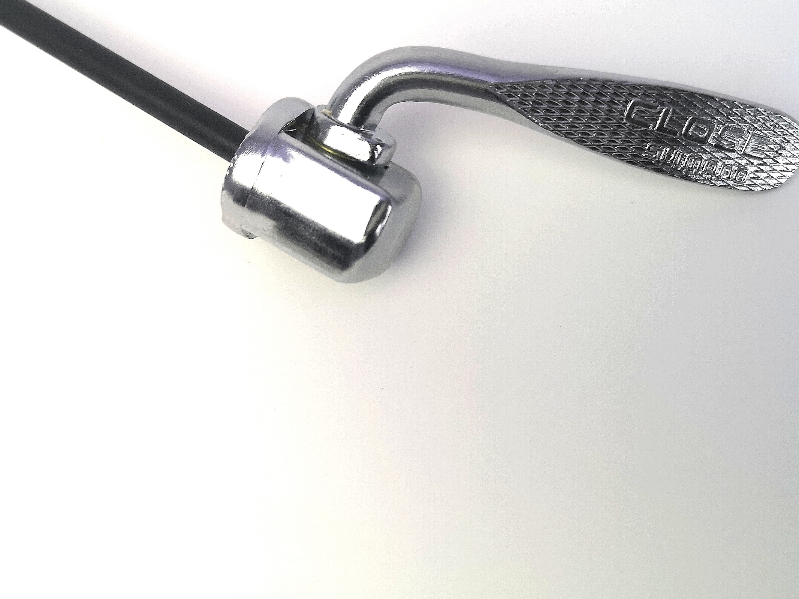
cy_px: 295
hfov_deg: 50.1
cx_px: 375
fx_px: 854
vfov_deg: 38.7
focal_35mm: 37
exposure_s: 1/181
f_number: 1.8
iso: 50
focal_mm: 5.58
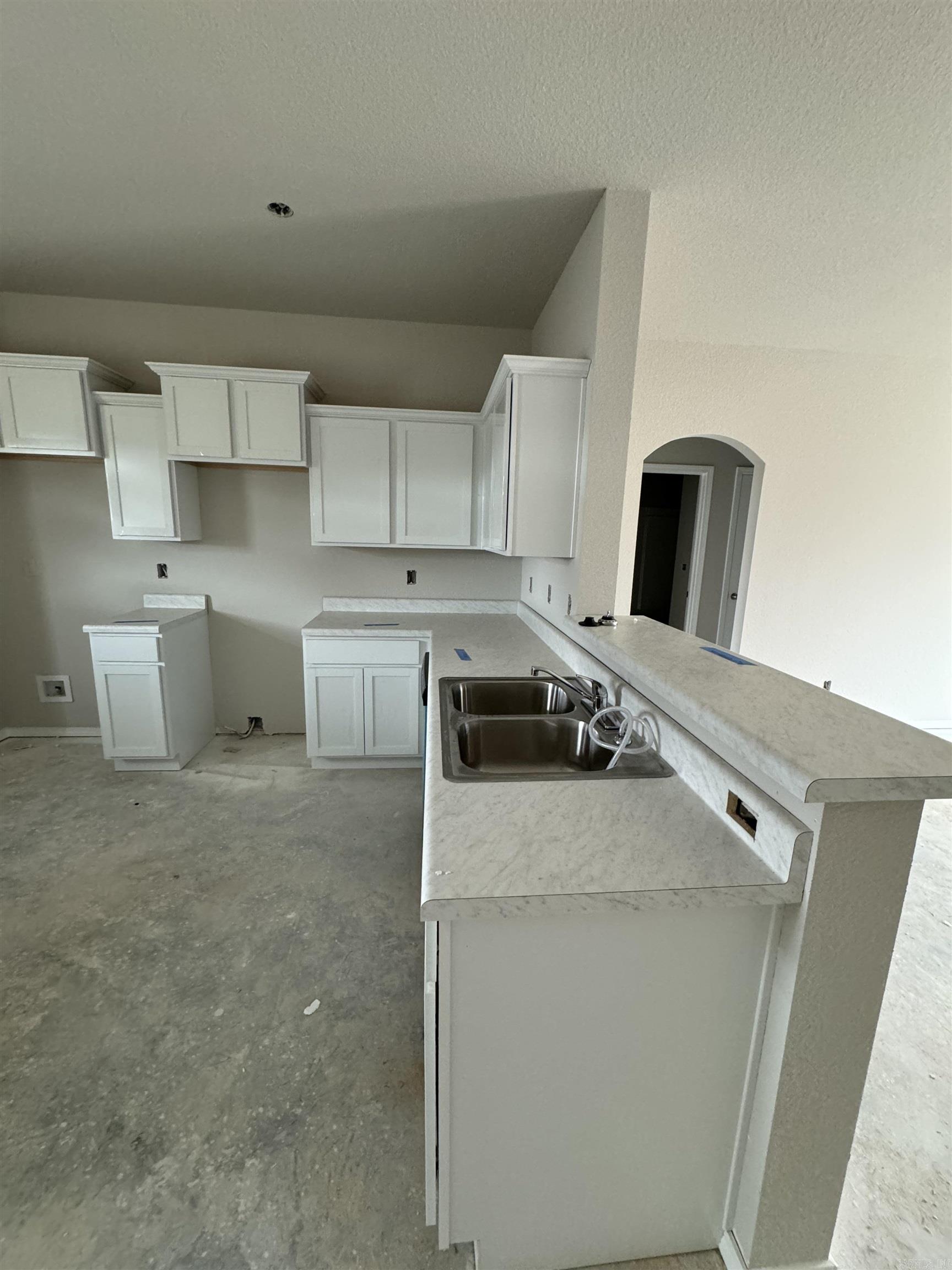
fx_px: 513
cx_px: 476
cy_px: 635
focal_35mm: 14
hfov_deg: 85.7
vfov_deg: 102.1
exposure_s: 1/60
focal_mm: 2.22
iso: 400
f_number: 2.2
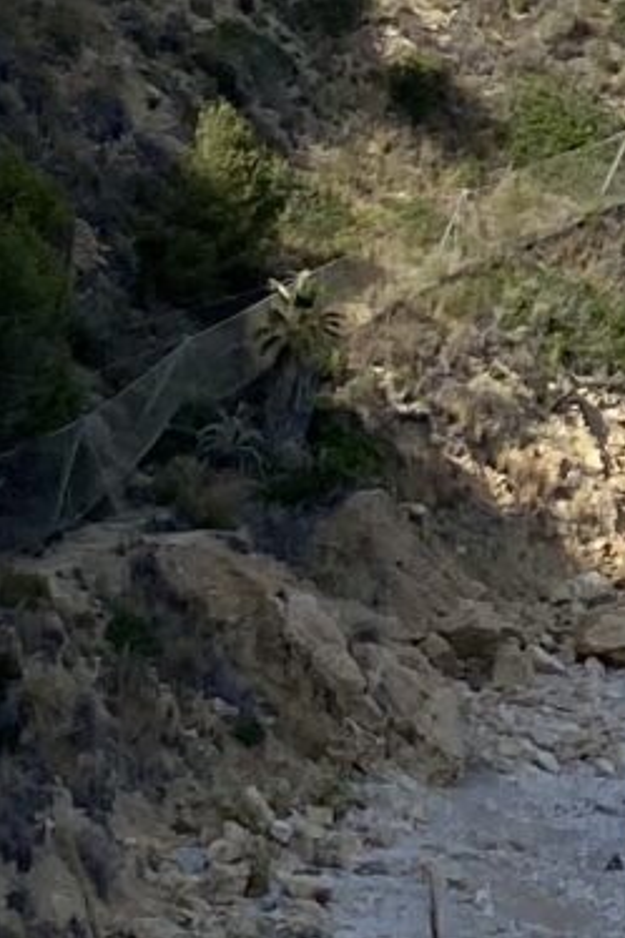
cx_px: 1581
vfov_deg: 10.3
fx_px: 4822
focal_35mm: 185
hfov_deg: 6.9
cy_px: -928
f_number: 1.8
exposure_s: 1/2513
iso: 32
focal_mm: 4.25
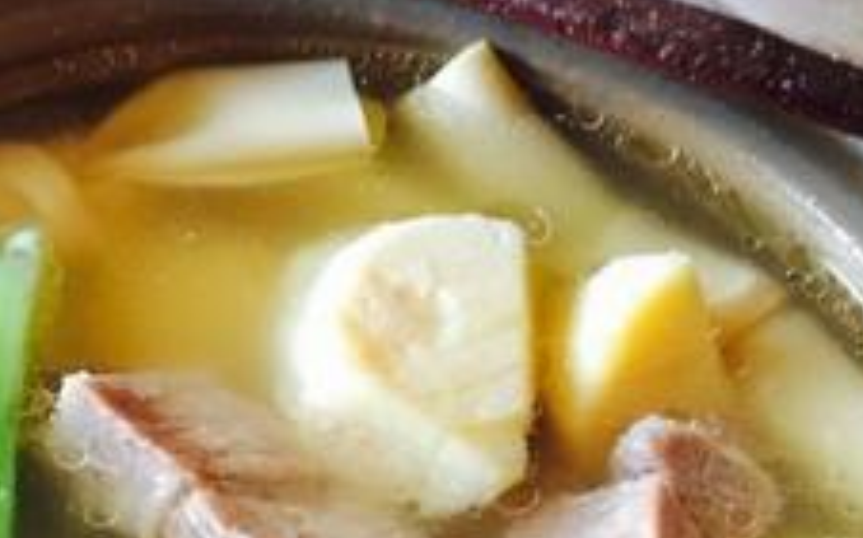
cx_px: 275
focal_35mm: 68
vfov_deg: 18.6
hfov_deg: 30.0
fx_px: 1599
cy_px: 555
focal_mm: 4.15
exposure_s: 1/30
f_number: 2.2
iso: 250
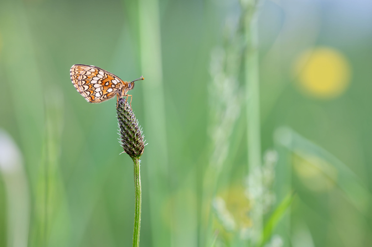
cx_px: 186
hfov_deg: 11.4
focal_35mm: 180
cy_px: 124
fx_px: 1859
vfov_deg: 7.6
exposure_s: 1/6
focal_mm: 180
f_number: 7.1
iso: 100
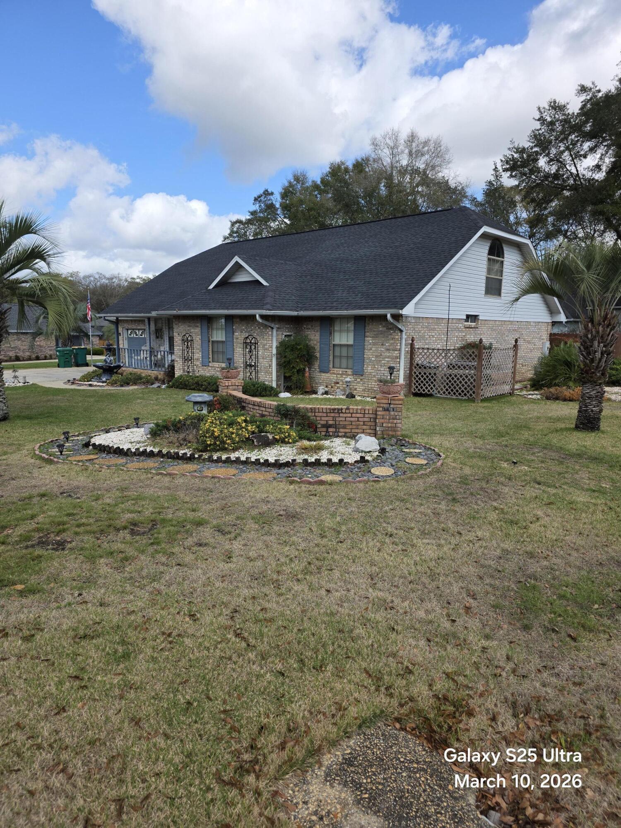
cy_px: 414
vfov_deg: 73.9
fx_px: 550
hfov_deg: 58.9
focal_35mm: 23
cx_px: 310
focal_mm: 6.3
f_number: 1.7
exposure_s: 1/4434
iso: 80
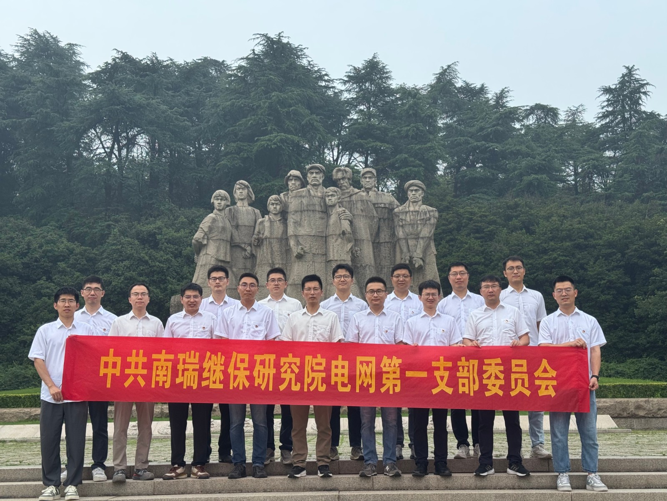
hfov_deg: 39.7
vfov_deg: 30.3
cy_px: 250
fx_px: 925
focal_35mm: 48
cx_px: 334
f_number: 1.78
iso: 64
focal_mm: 6.76
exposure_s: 1/2415
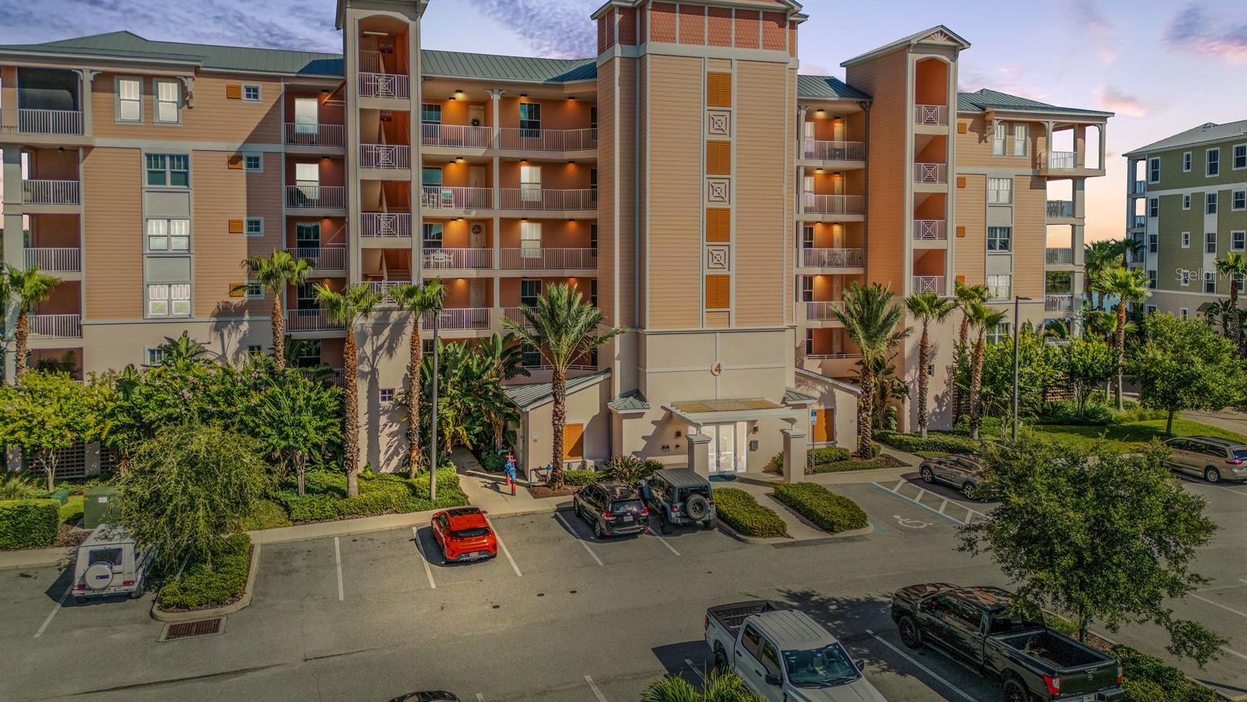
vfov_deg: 42.7
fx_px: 893
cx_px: 607
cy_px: 274
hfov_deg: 69.8
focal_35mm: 27
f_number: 1.7
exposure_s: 1/3000
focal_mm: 6.72
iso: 100
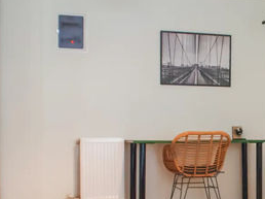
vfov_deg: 20.4
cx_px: 254
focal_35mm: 71
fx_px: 543
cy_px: 163
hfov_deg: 26.2
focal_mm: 18
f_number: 5.6
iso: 800
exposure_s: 1/13
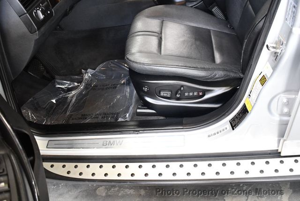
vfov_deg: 36.9
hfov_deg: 53.1
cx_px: 150
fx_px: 300
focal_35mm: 36
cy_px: 100
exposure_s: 1/125
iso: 2800
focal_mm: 18
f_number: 3.5
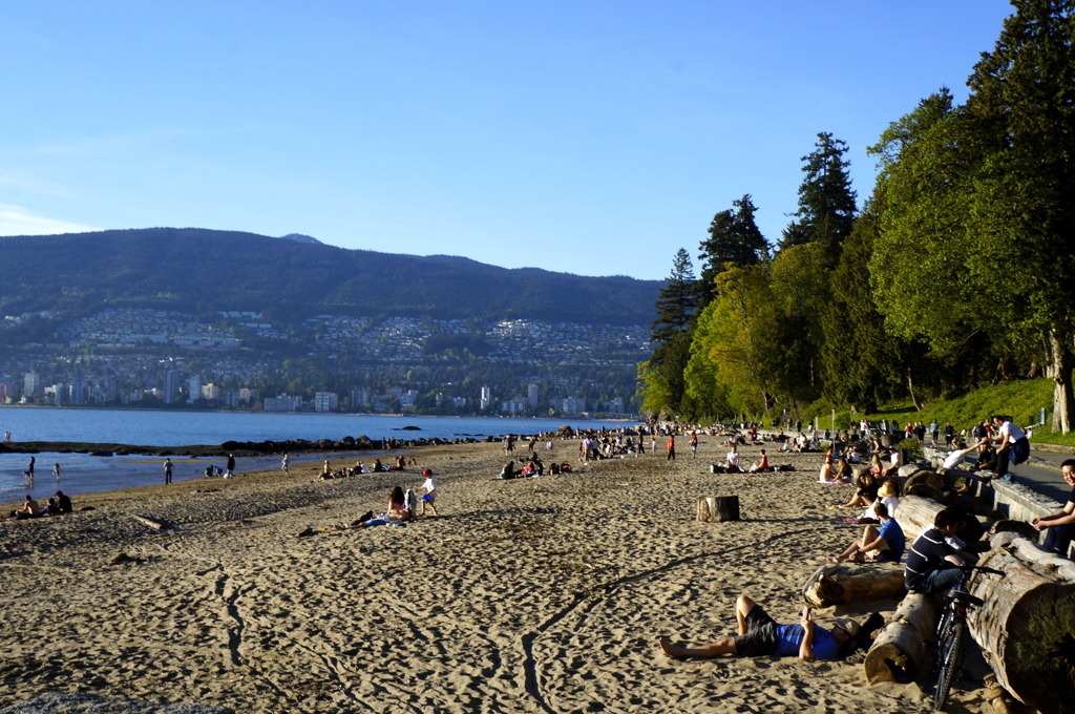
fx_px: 1432
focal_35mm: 48
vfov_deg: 28.0
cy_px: 357
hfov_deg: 41.2
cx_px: 538
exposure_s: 1/200
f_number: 13
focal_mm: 32
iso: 200
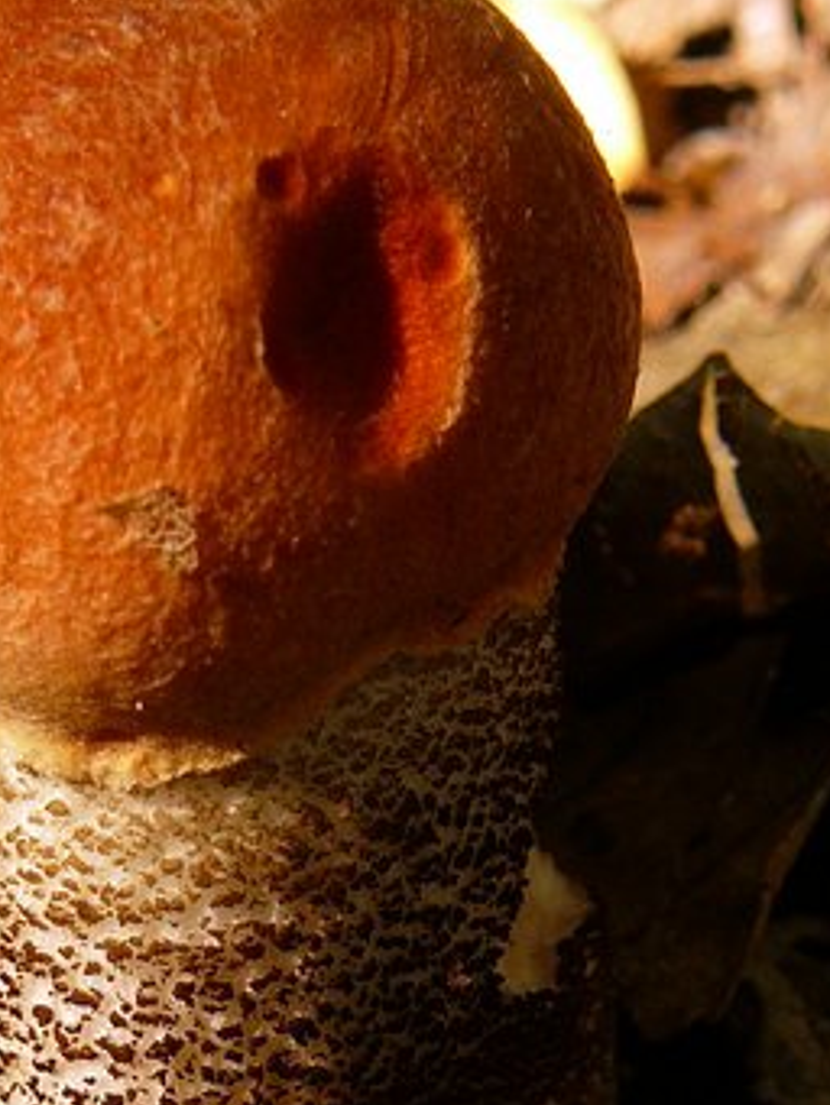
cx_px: 107
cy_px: 697
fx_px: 2620
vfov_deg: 23.8
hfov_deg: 17.8
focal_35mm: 82
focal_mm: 5.2
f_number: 2.8
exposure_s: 1/60
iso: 100
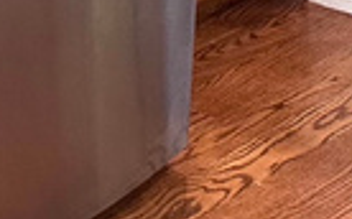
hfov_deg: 8.6
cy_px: -530
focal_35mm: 189
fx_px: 1812
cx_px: -814
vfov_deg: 6.2
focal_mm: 6.86
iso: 160
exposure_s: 1/63
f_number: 1.78
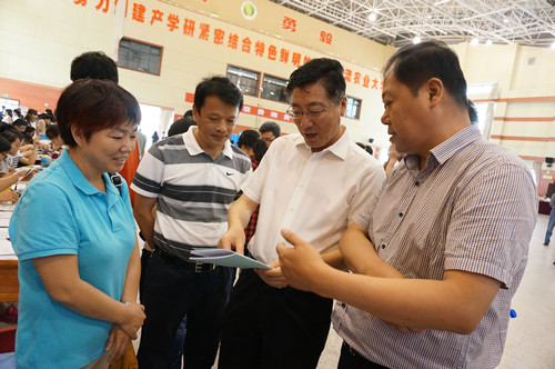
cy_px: 184
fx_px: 370
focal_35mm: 24
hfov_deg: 73.8
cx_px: 278
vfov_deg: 53.0
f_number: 4
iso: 3200
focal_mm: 16
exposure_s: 1/60
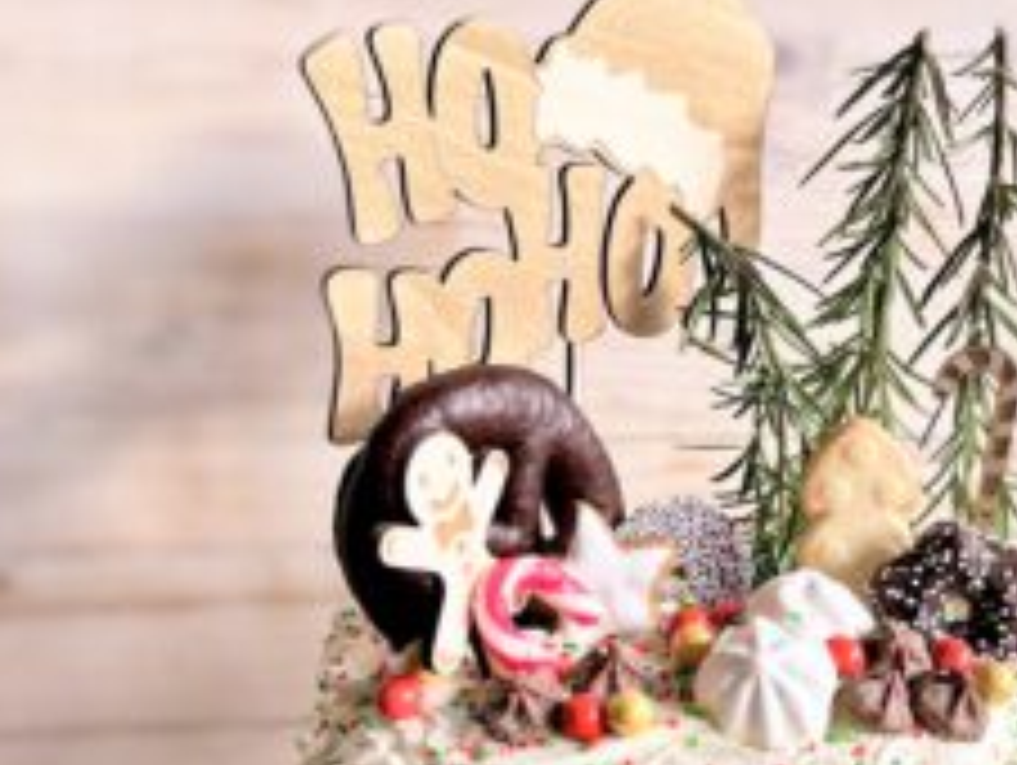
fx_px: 1353
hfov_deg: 40.7
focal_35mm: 46
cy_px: 558
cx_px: 670
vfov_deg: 31.1
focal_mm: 5.7
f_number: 1.5
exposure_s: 1/171
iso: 50
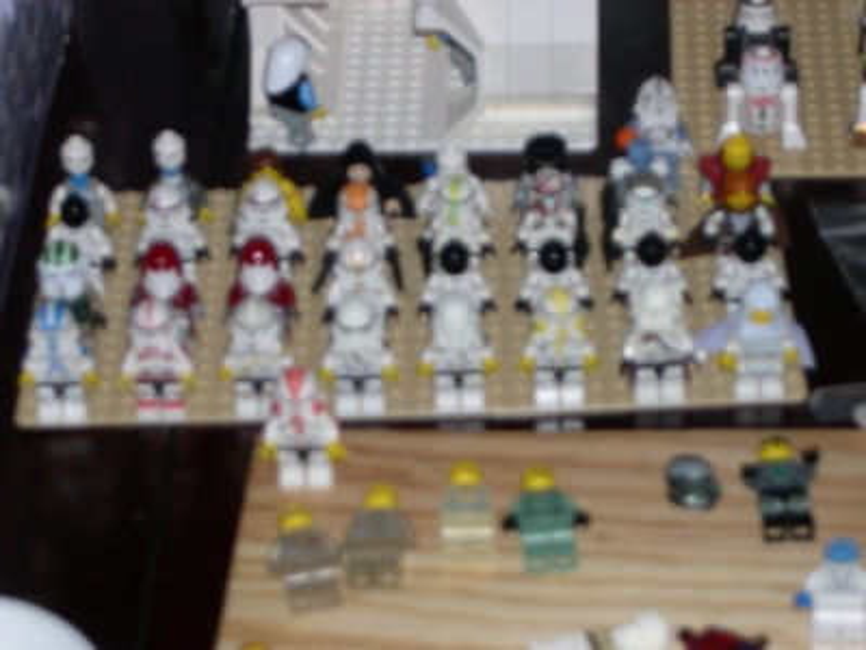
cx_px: 433
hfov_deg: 17.3
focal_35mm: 114
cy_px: 325
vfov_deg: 13.0
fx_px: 2852
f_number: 4.9
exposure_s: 1/60
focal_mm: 24
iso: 100
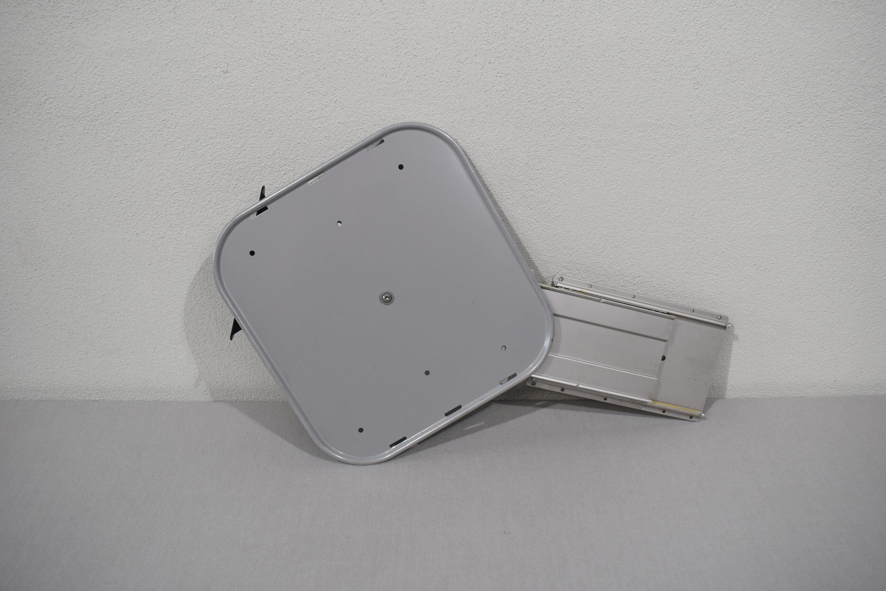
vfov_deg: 43.6
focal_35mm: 30
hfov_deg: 61.9
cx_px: 443
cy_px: 296
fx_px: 738
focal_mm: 20
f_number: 5.6
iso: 360
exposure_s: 1/125
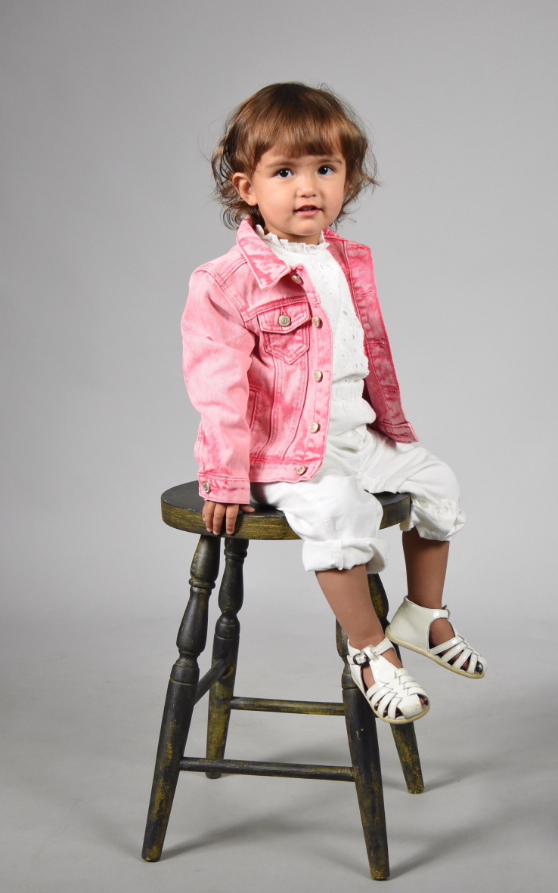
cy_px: 451
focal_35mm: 62
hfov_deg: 20.9
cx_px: 294
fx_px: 1510
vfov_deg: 33.0
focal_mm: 40
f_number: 4
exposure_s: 1/500
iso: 1600
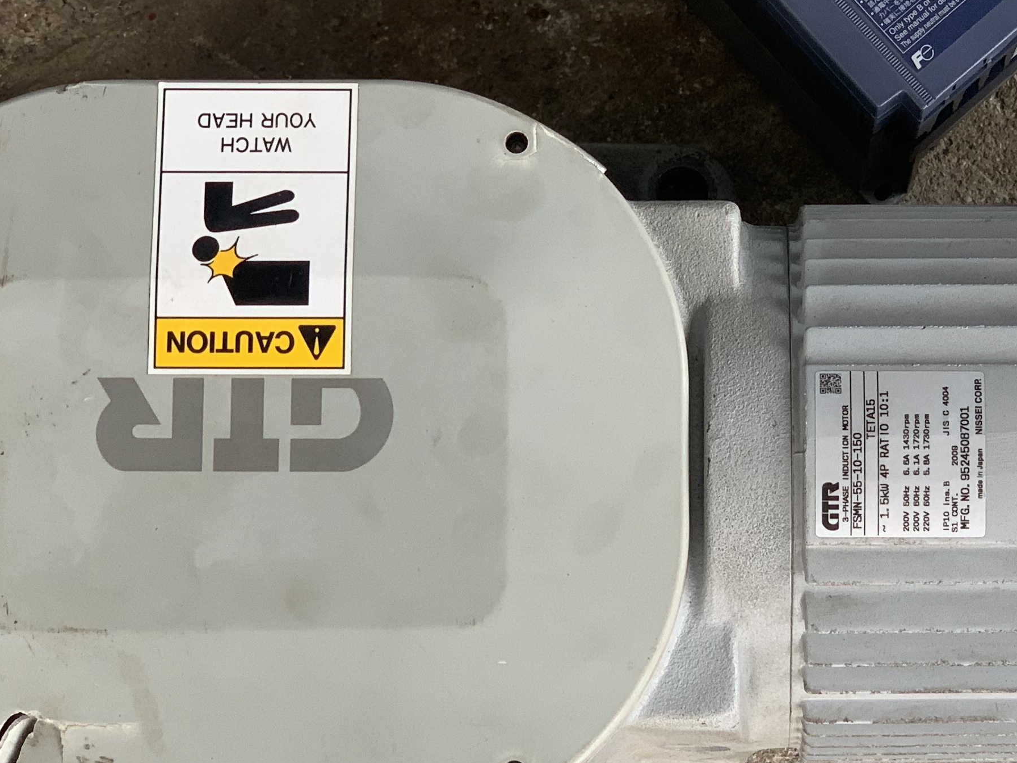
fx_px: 3437
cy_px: 407
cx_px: 743
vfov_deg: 12.7
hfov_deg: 16.8
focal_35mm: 117
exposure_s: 1/122
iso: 50
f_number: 2.4
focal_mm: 6
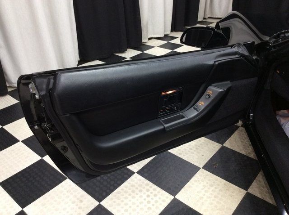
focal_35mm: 32
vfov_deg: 44.1
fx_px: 267
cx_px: 144
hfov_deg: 56.9
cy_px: 108
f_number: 2.4
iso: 80
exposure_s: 1/25
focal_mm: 3.3
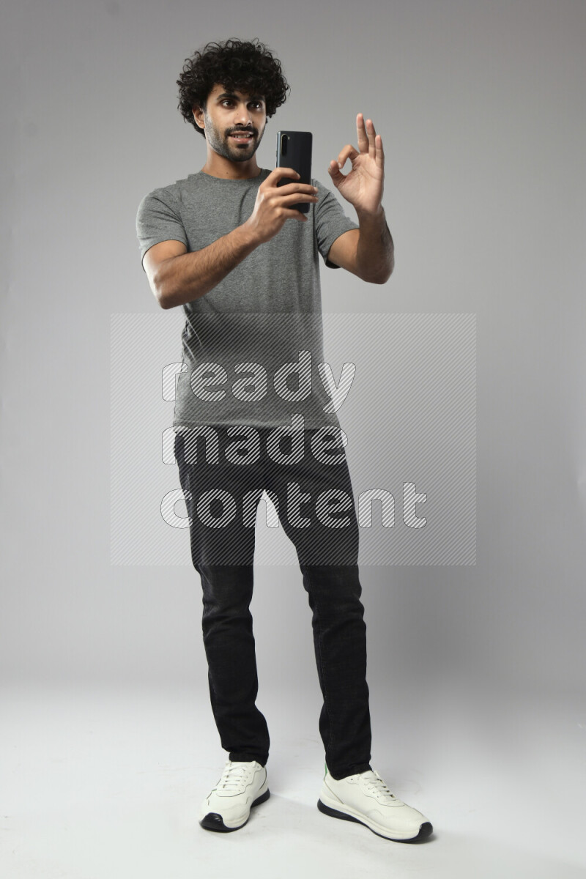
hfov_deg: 37.9
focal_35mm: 35
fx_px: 855
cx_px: 293
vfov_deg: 54.4
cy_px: 440
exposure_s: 1/125
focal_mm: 35
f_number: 6.3
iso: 400
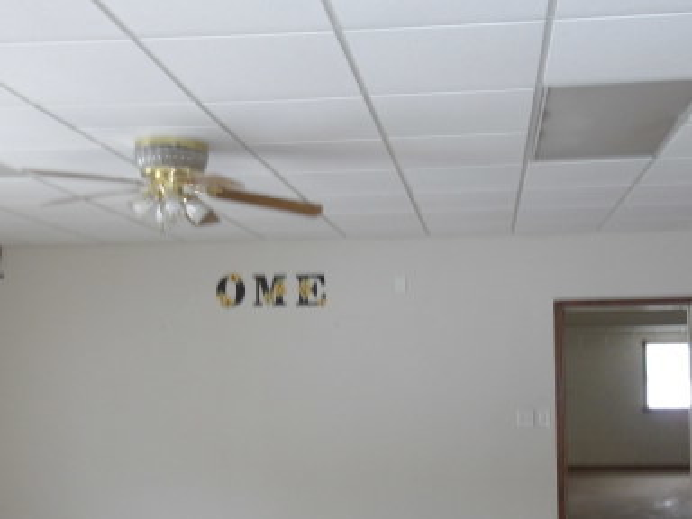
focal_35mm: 45
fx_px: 900
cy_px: 357
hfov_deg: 41.9
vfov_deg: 31.9
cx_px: 404
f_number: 3
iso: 320
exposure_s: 1/60
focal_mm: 4.9
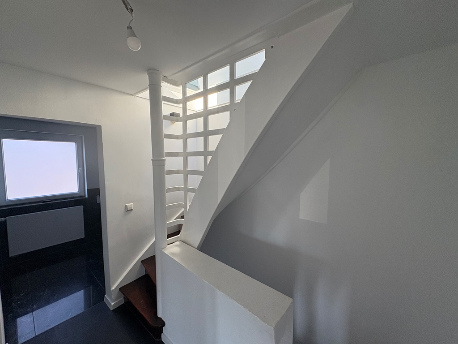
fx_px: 185
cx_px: 229
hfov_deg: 102.1
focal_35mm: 14
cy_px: 172
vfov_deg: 85.7
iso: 100
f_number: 2.2
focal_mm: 2.22
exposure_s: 1/99
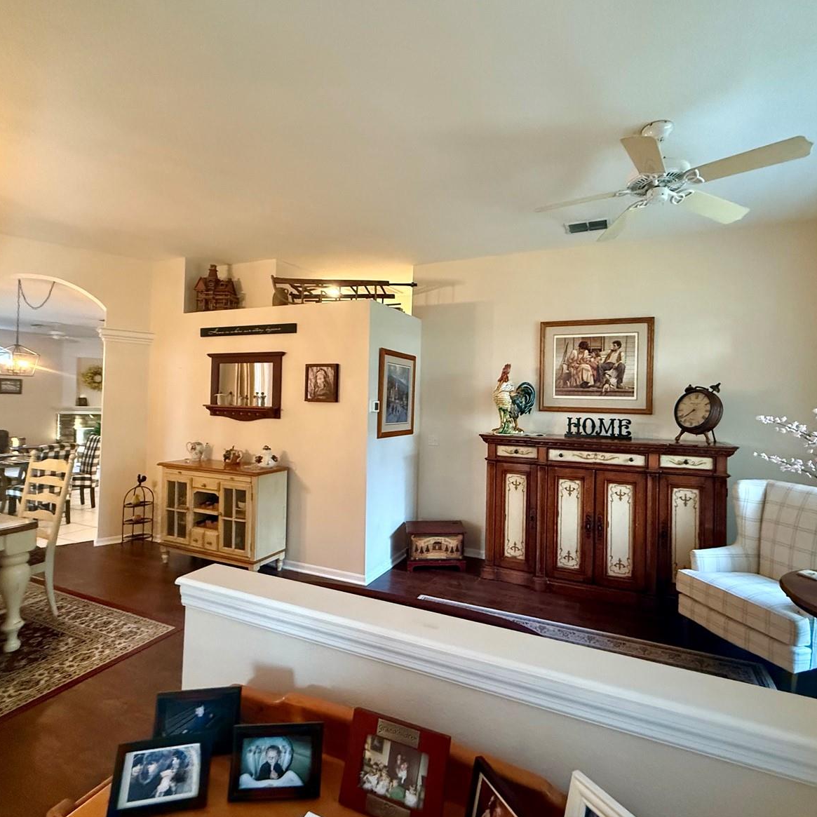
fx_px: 454
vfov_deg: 83.9
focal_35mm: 17
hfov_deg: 83.8
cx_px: 440
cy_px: 398
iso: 800
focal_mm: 2.22
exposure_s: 1/60
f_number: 2.2
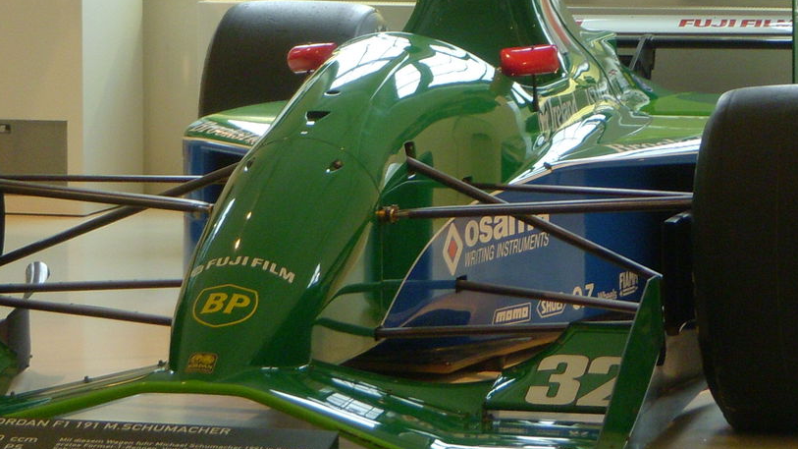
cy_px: 115
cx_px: 291
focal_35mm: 163
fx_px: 3448
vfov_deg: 7.4
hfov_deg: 13.2
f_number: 3.8
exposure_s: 1/50
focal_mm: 12.6
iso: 200
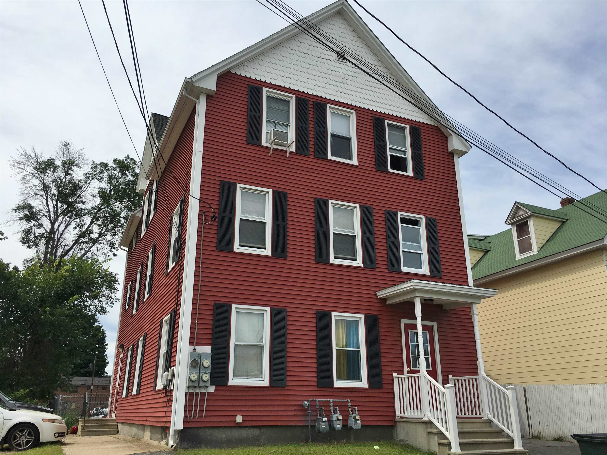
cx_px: 304
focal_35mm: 29
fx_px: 509
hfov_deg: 61.7
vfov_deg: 48.2
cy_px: 228
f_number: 2.2
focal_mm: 4.15
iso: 25
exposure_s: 1/2331
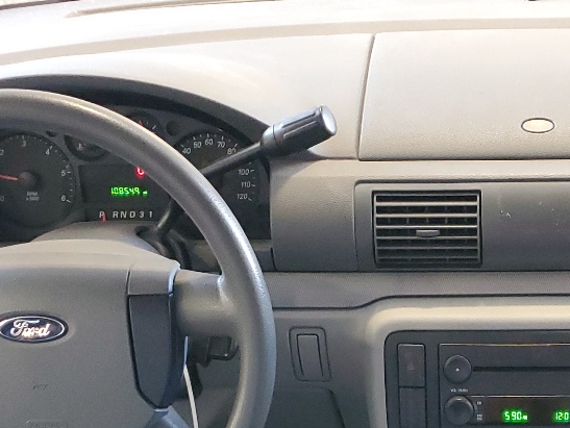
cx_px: 502
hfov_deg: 25.0
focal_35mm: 76
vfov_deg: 17.7
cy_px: 606
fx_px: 1252
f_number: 1.5
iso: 328
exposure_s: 1/24
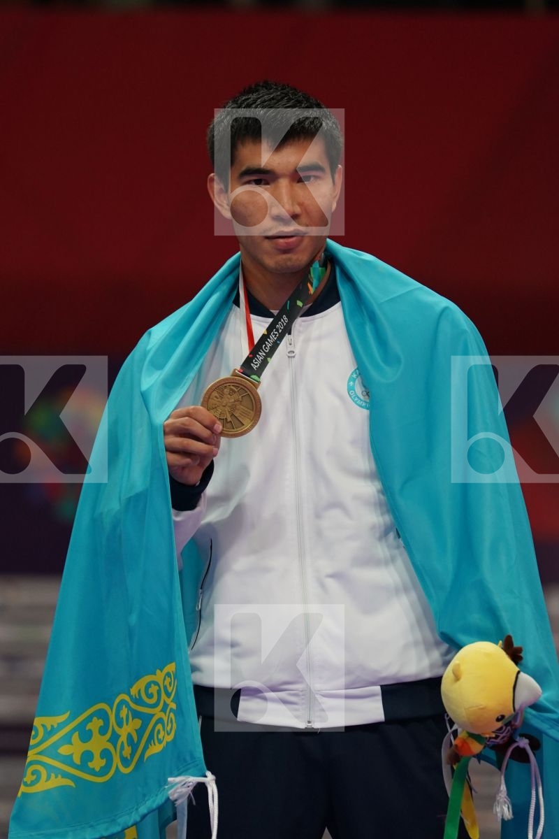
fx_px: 9782
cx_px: 280
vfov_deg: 4.9
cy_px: 420
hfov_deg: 3.3
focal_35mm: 420
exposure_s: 1/500
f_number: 4
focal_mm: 280
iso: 1250
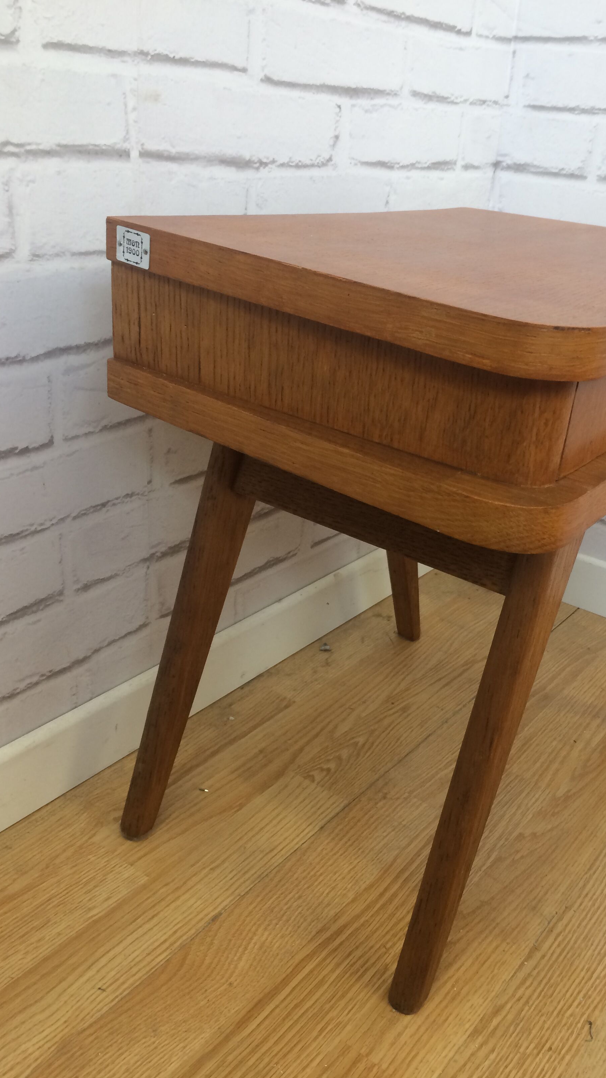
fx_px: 914
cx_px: 380
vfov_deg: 61.0
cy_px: 541
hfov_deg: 36.5
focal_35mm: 32
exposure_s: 1/33
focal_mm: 4.15
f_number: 2.2
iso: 40
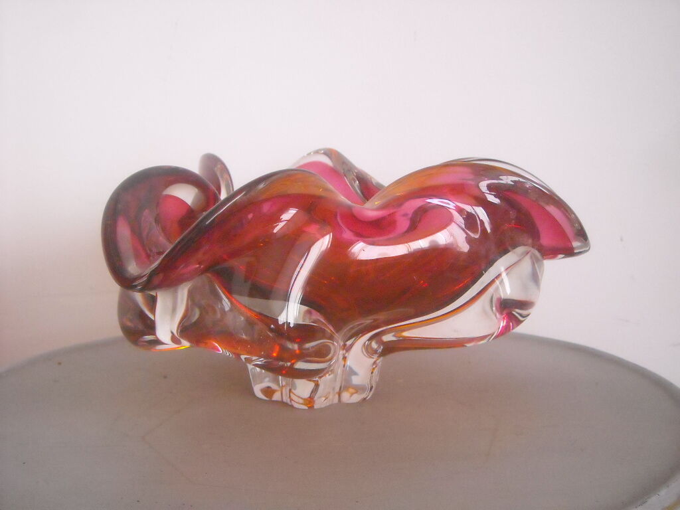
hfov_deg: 38.9
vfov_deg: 29.7
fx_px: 963
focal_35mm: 49
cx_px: 340
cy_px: 255
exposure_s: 1/218
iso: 644
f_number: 3.2
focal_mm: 7.92
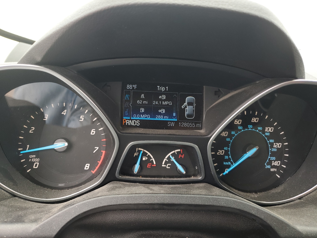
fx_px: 238
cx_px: 158
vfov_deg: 53.1
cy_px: 119
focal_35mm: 26
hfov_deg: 67.3
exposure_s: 1/189
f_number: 1.5
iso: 50
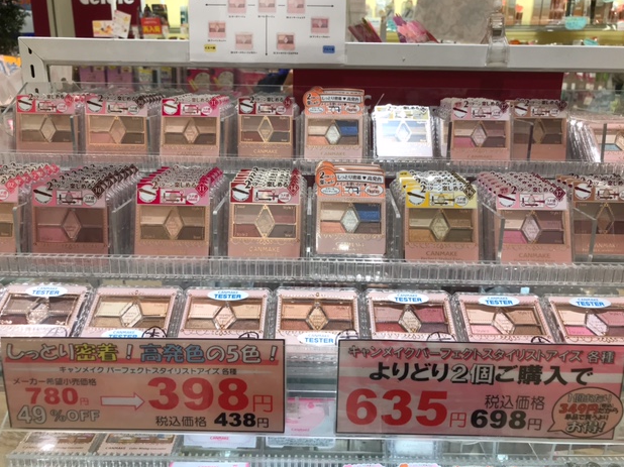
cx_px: 307
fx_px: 523
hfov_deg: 61.7
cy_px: 230
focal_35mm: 29
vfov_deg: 48.2
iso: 32
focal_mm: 3.99
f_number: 1.8
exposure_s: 1/120
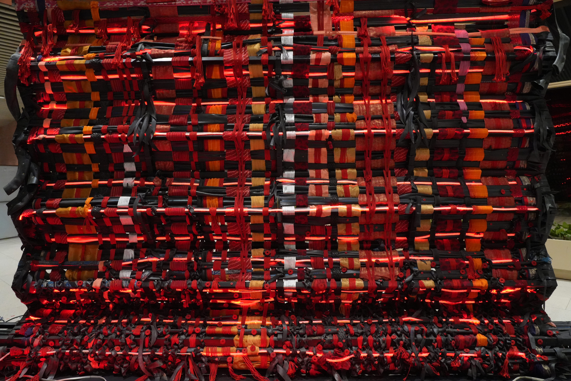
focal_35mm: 24
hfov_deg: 73.7
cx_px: 286
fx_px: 381
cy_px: 190
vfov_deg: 53.1
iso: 10000
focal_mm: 24
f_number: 8
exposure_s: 1/80
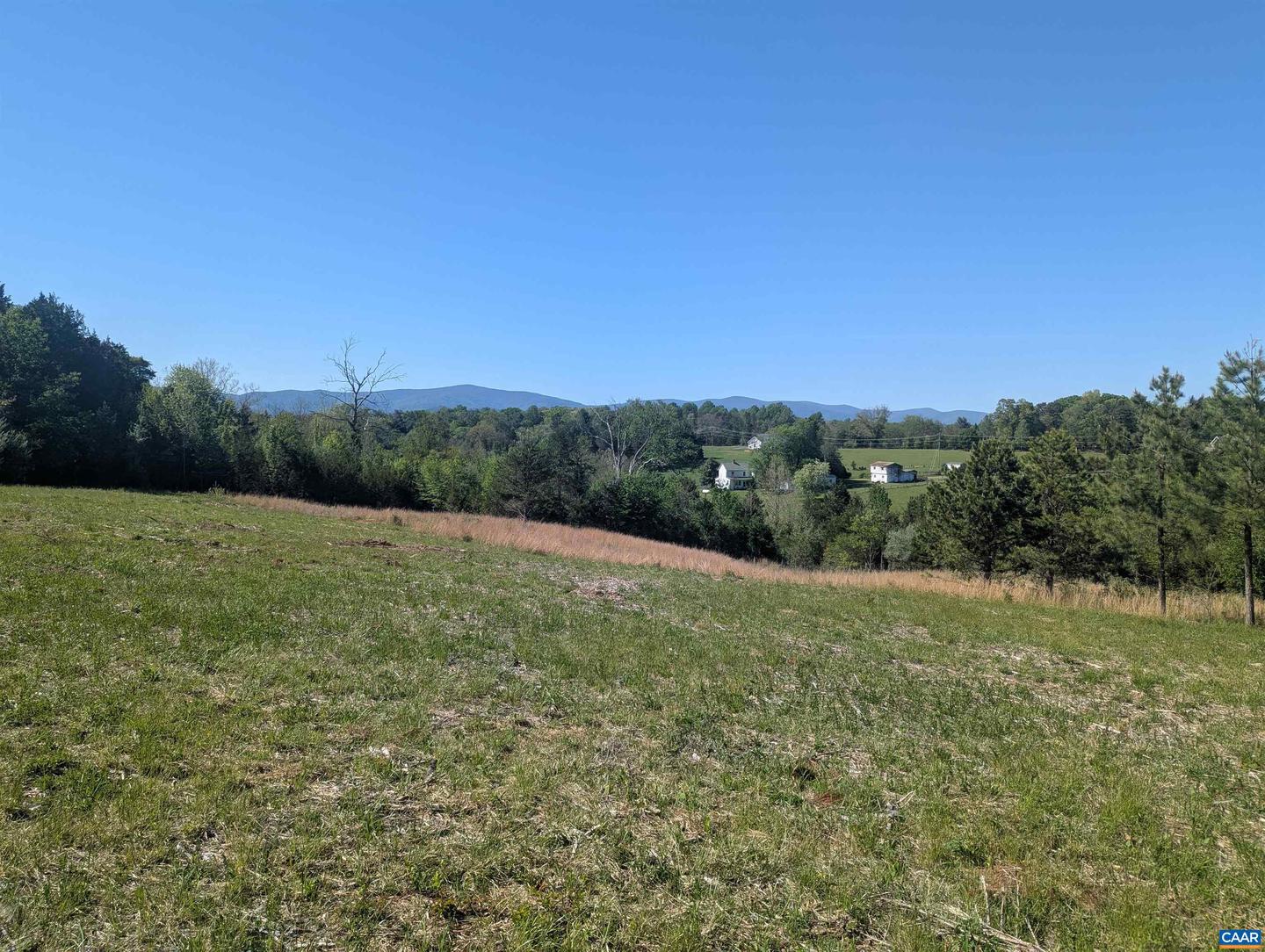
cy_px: 476
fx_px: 878
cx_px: 632
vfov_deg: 56.9
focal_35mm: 24
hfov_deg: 71.5
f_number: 1.85
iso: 45
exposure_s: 1/1595
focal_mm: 6.81
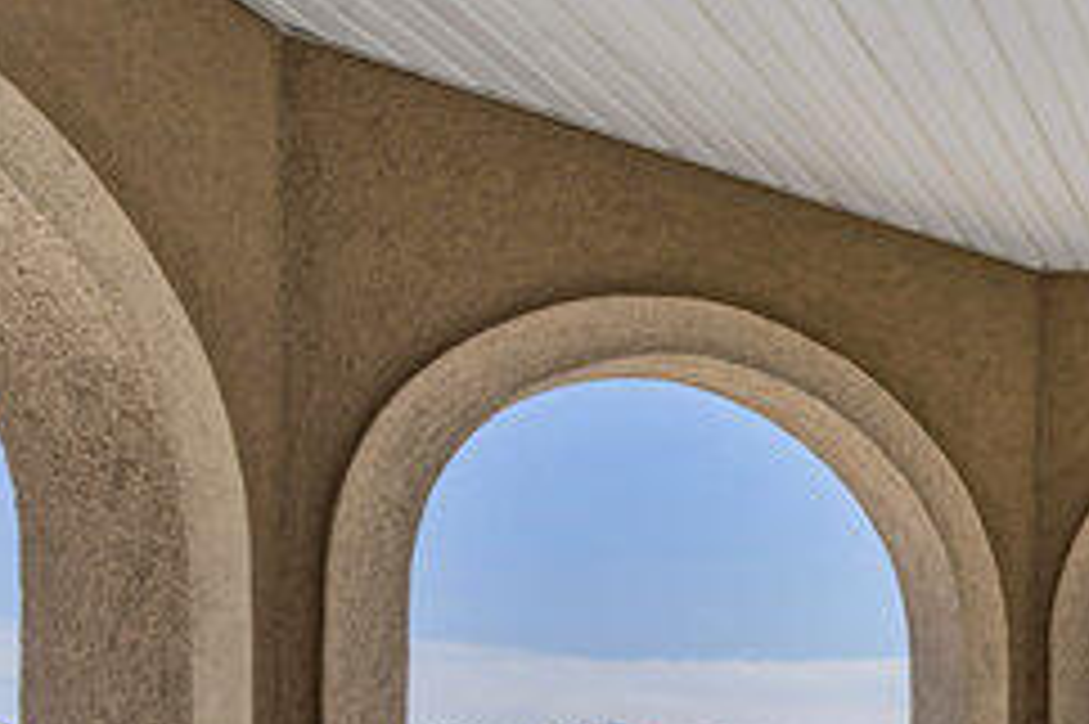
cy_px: 789
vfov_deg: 28.4
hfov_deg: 35.1
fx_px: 1300
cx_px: 1332
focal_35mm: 43
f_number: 8
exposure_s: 1/400
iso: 200
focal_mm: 16
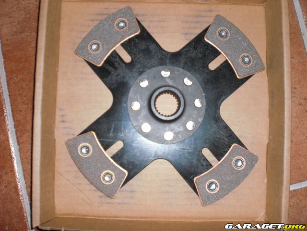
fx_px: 337
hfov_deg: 49.0
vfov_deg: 37.7
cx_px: 154
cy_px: 116
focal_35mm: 38
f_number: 3.1
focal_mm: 6.3
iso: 200
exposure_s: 1/60
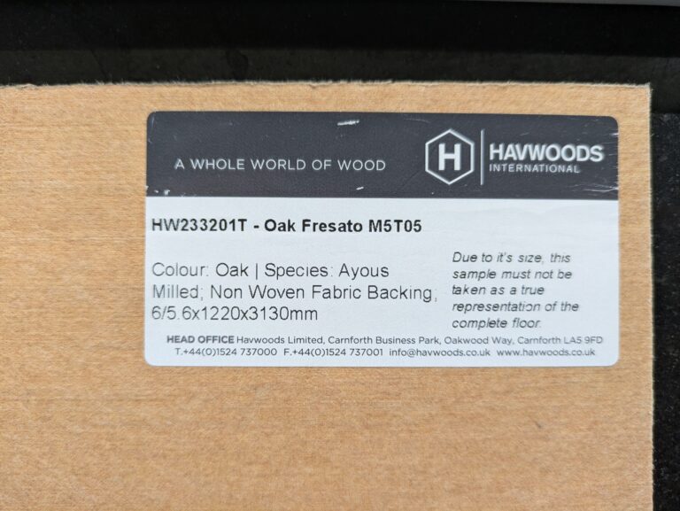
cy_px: 256
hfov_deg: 69.4
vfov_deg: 54.9
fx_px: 491
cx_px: 340
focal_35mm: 25
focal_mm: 5.43
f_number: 1.89
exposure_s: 1/50
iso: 250
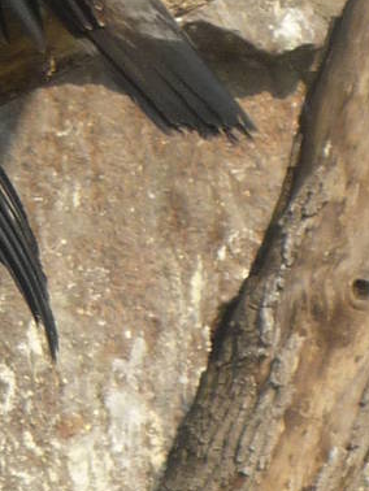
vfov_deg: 3.7
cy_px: -282
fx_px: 7624
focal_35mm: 537
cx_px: -333
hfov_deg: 2.8
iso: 100
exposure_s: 1/320
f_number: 5.1
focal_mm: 16.5
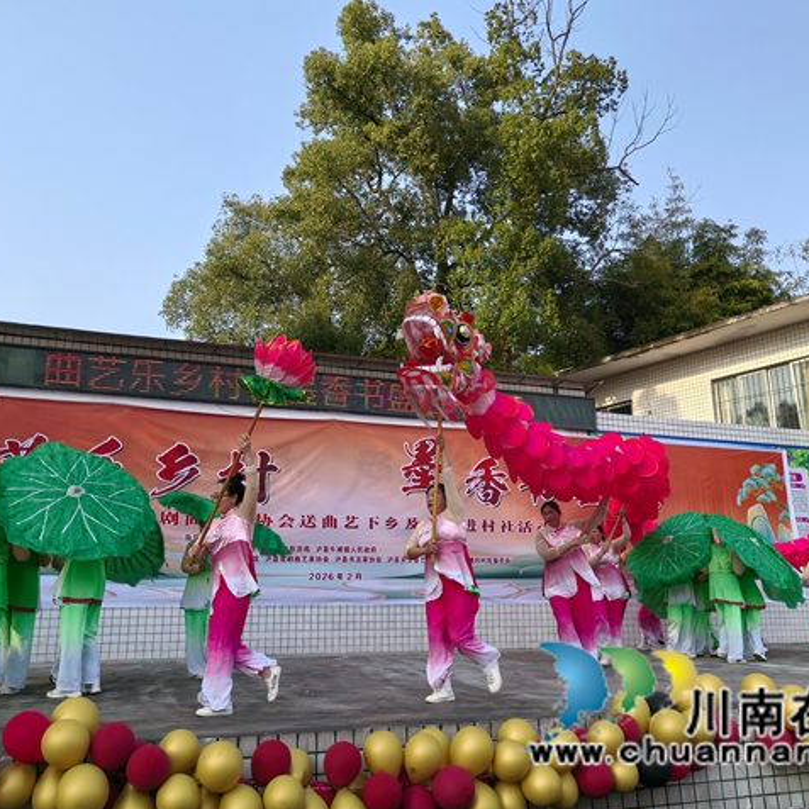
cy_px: 405
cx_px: 388
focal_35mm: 32
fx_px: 846
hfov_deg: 51.1
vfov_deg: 51.1
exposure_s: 1/2174
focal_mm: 5.52
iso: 50
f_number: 1.9
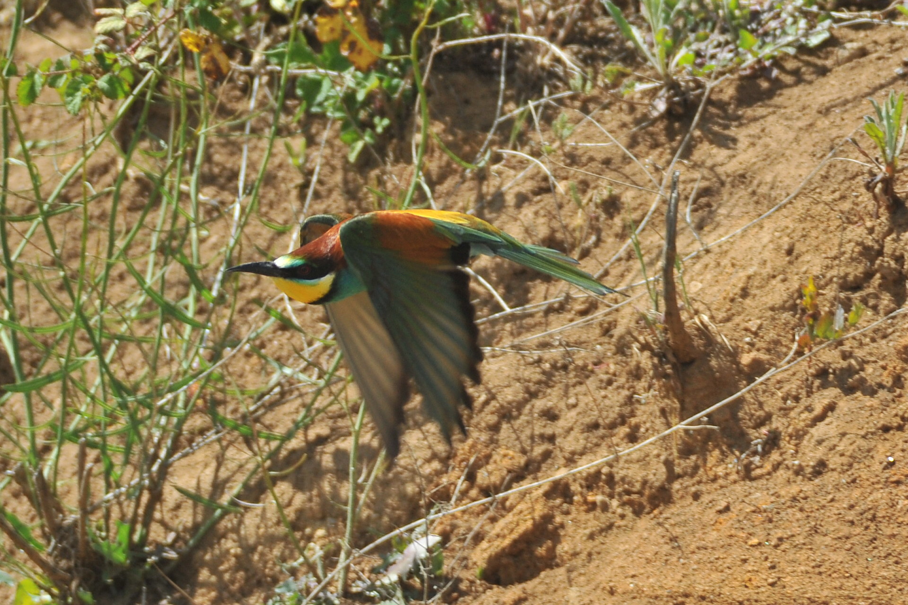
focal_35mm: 400
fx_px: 10088
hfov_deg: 5.2
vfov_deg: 3.4
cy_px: 302
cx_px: 454
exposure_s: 1/2000
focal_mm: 400
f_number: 8
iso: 640
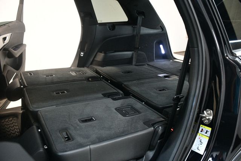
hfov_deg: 57.2
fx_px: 221
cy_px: 80
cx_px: 120
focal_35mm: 33
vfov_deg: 39.9
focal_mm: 22
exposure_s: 1/60
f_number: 3.5
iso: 3200
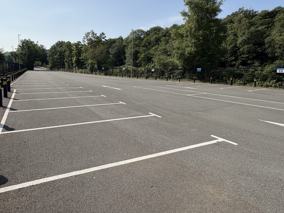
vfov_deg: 60.4
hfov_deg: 75.7
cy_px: 82
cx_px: 116
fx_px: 181
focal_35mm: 22
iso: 50
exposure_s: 1/1789
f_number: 2.2
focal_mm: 2.22
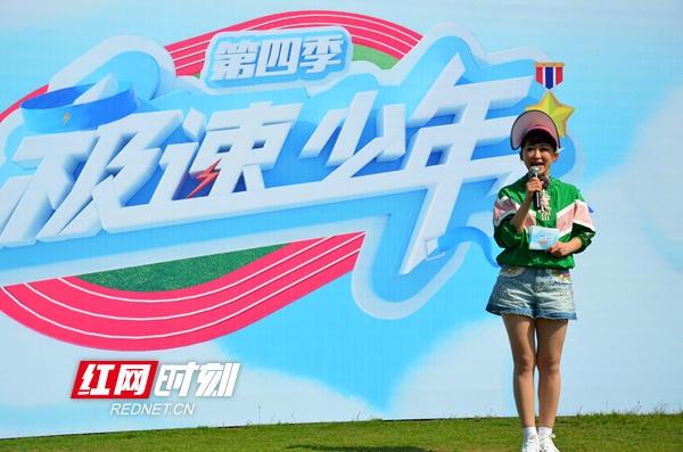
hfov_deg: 19.5
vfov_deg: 13.0
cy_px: 226
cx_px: 342
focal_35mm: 105
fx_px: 1987
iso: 200
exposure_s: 1/800
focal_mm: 70
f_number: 8
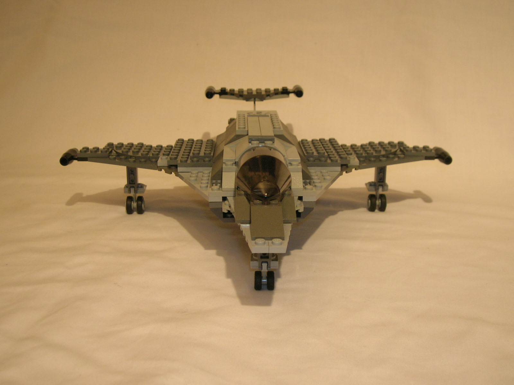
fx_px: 564
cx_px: 257
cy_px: 192
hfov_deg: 49.0
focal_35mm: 38
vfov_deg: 37.7
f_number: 3
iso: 102
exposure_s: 1/28
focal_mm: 6.4
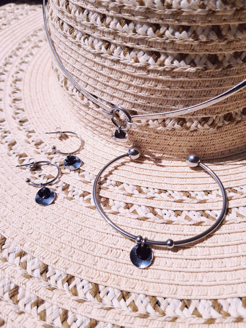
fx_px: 246
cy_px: 164
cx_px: 123
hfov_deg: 53.1
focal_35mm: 26
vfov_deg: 67.3
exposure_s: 1/5808
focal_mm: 4.2
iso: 40
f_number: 1.7
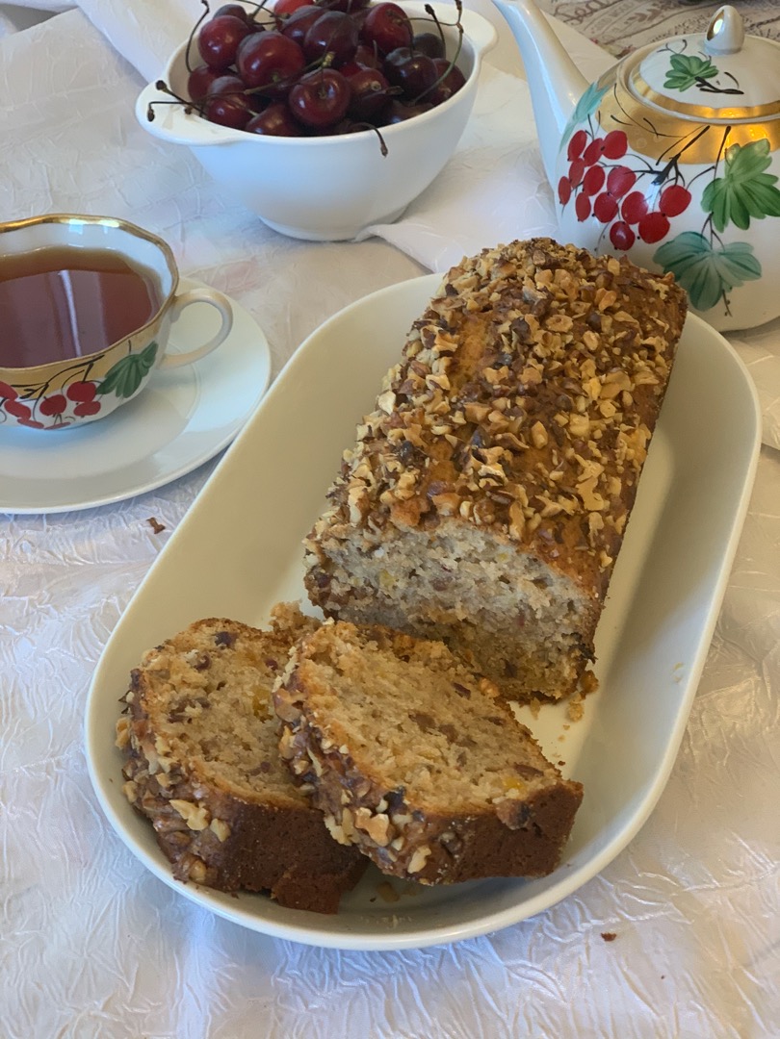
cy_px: 520
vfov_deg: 36.8
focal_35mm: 52
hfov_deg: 28.0
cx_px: 390
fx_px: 1562
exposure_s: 1/50
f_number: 2.4
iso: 125
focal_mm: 6
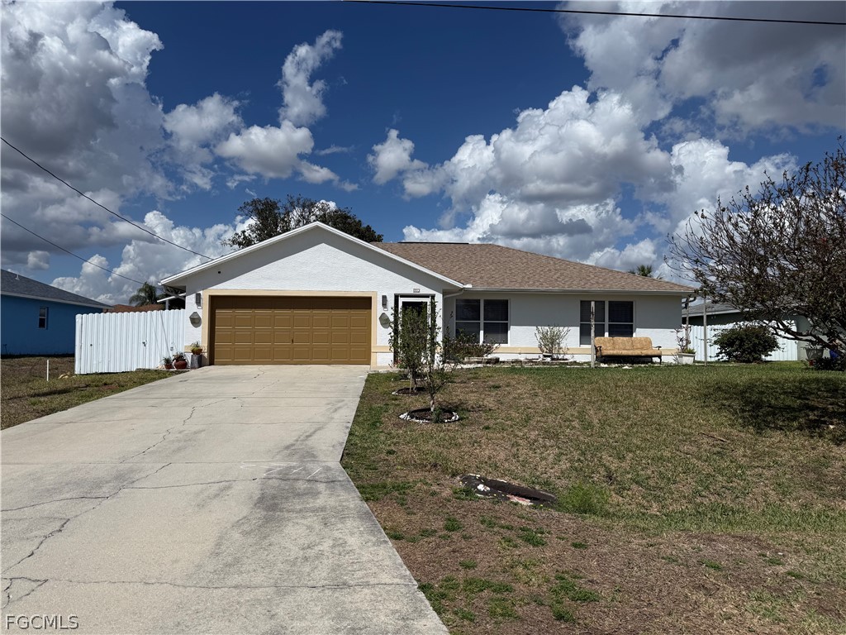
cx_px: 423
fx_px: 587
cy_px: 318
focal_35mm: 24
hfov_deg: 71.6
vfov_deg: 56.8
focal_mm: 6.76
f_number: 1.78
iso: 80
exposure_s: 1/14286
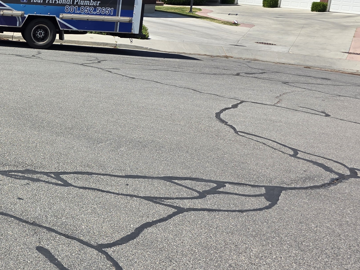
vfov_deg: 25.6
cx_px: -26
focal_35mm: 57
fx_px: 593
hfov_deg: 30.6
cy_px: 116
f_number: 1.7
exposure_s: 1/5778
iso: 80
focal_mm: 6.3
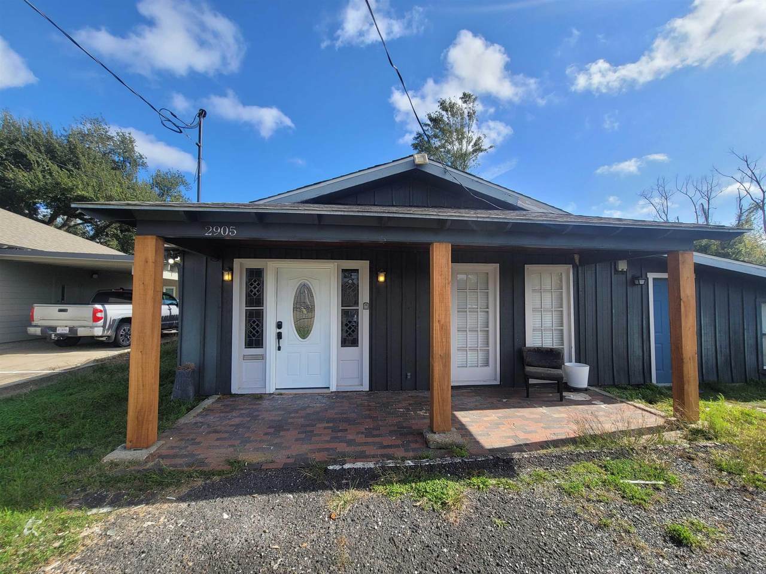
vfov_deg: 89.9
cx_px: 383
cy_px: 287
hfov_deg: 106.2
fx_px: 288
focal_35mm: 13
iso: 64
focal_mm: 2.2
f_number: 2.2
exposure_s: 1/1650
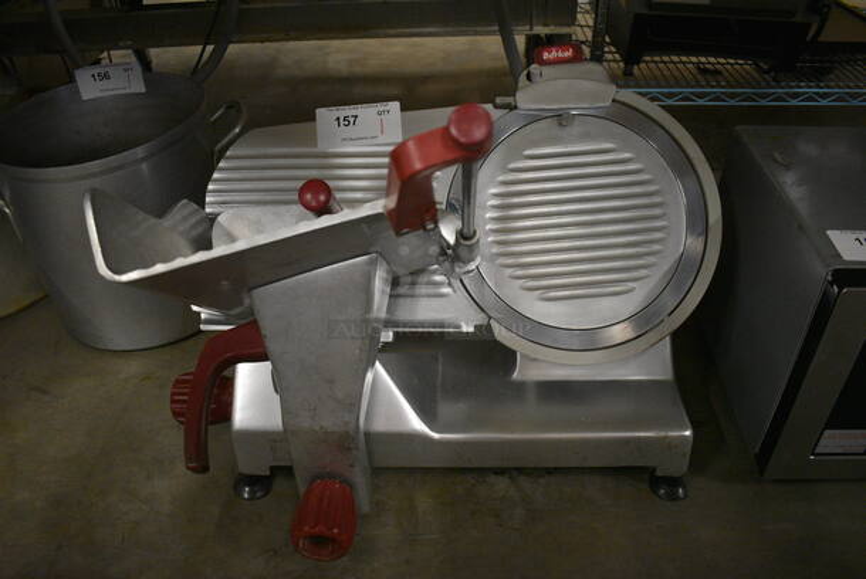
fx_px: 650
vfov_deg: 48.0
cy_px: 290
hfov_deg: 67.3
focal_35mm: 27
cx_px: 433
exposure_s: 1/125
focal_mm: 18
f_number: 3.5
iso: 3600
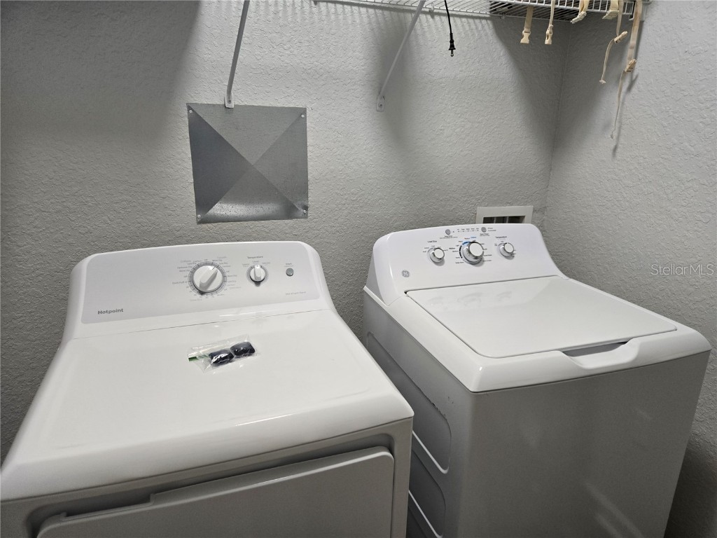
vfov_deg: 58.9
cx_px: 358
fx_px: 476
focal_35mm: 23
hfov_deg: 73.9
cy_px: 269
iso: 160
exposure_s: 1/120
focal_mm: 5.4
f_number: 1.8
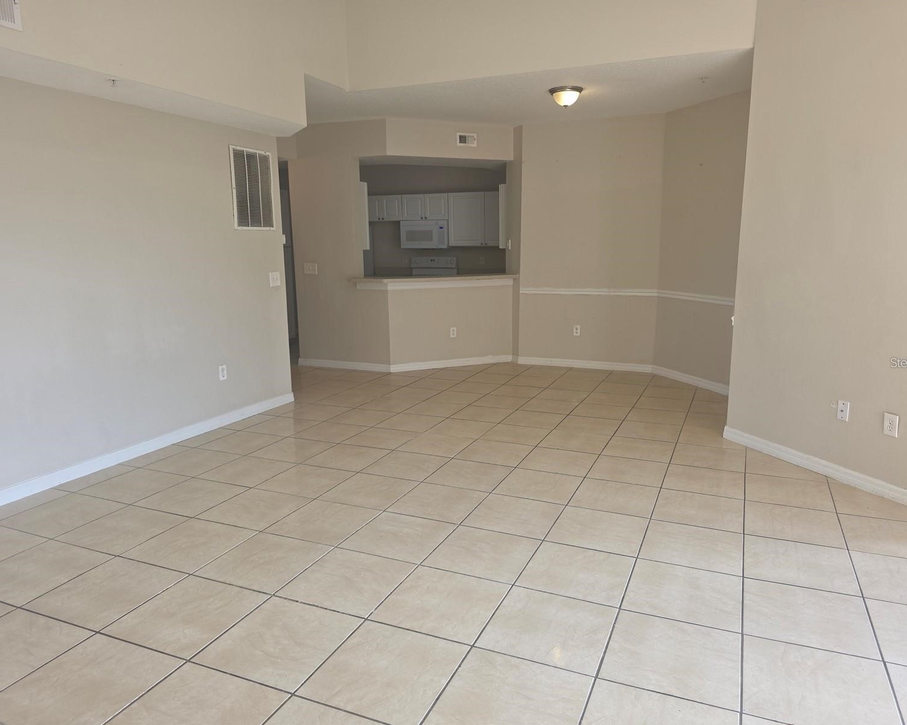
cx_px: 463
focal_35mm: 24
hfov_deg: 70.3
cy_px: 362
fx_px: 644
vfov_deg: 58.8
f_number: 1.7
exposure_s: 1/60
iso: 20
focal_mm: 6.3
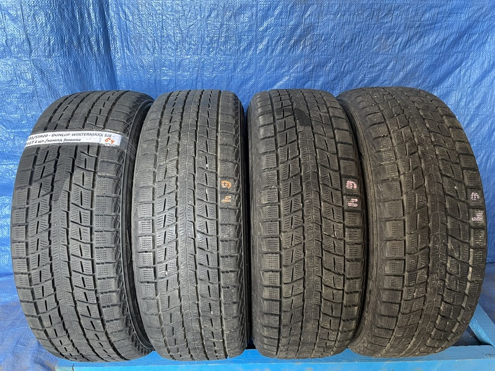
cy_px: 186
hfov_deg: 67.3
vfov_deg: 53.1
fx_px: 372
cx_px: 248
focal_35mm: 26
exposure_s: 1/60
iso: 250
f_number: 1.6
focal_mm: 4.2
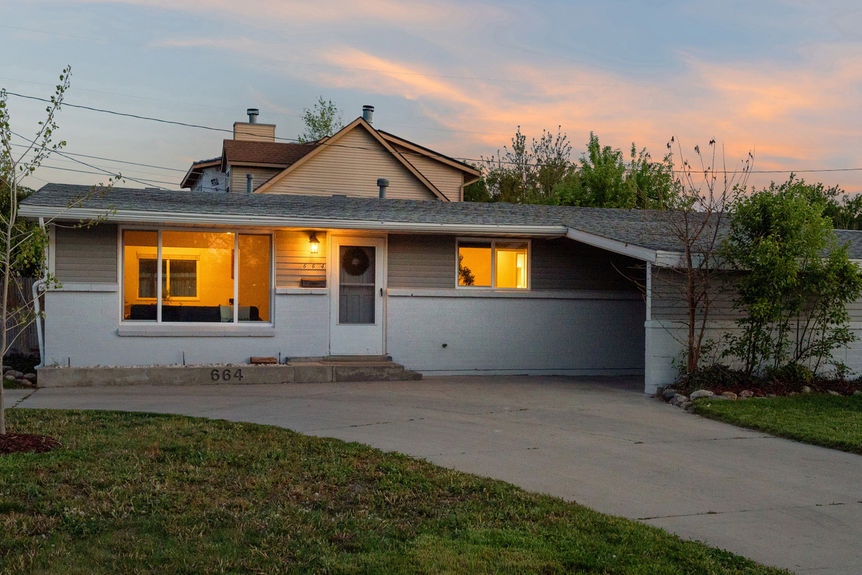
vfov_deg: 31.9
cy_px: 325
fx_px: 1006
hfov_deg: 46.2
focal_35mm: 42
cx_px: 511
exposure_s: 1/13
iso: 1250
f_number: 6.3
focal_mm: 30
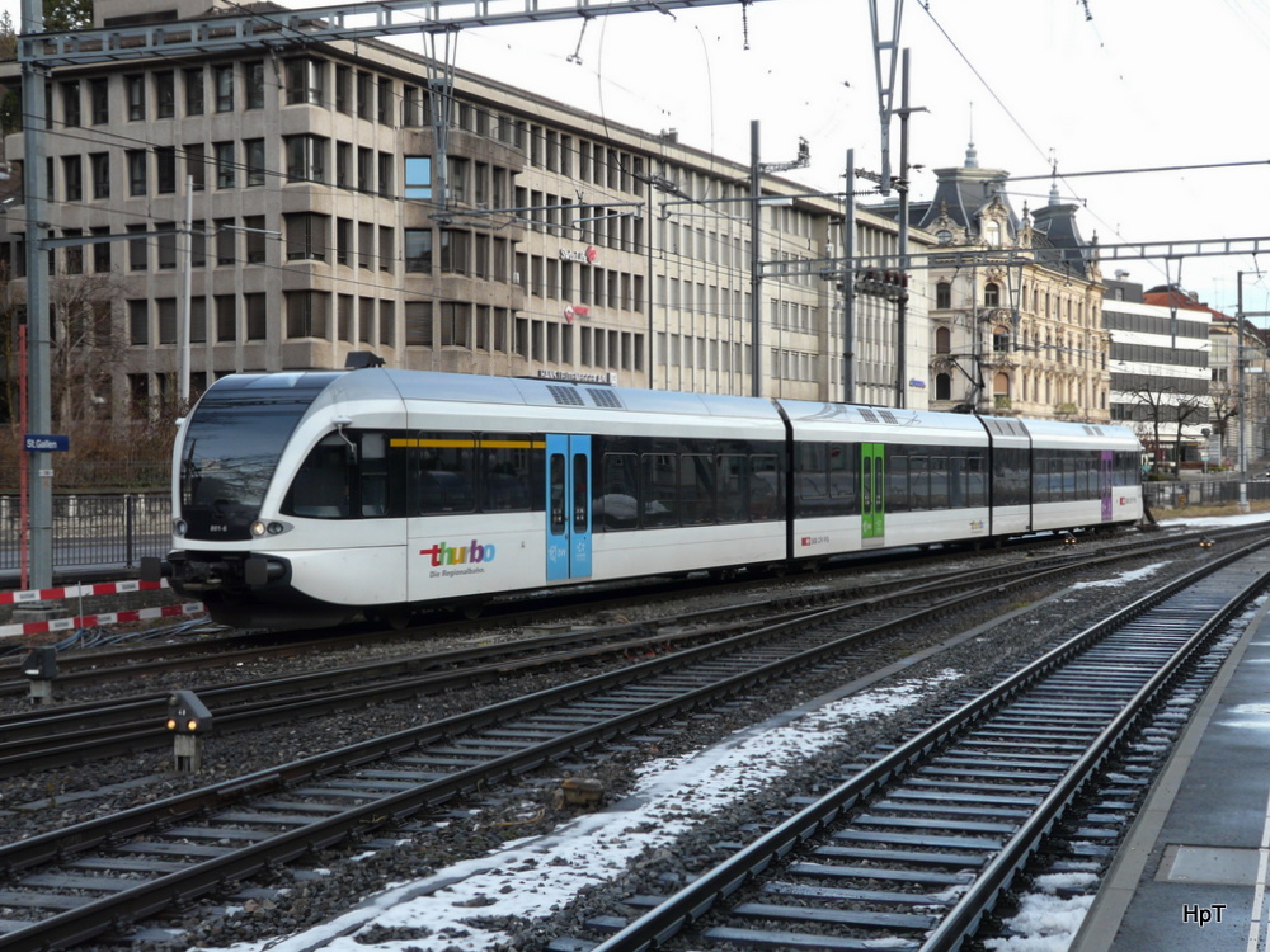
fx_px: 1908
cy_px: 476
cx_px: 635
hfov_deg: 36.8
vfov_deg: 28.0
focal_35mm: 52
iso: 100
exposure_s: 1/125
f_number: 4
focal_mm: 8.5
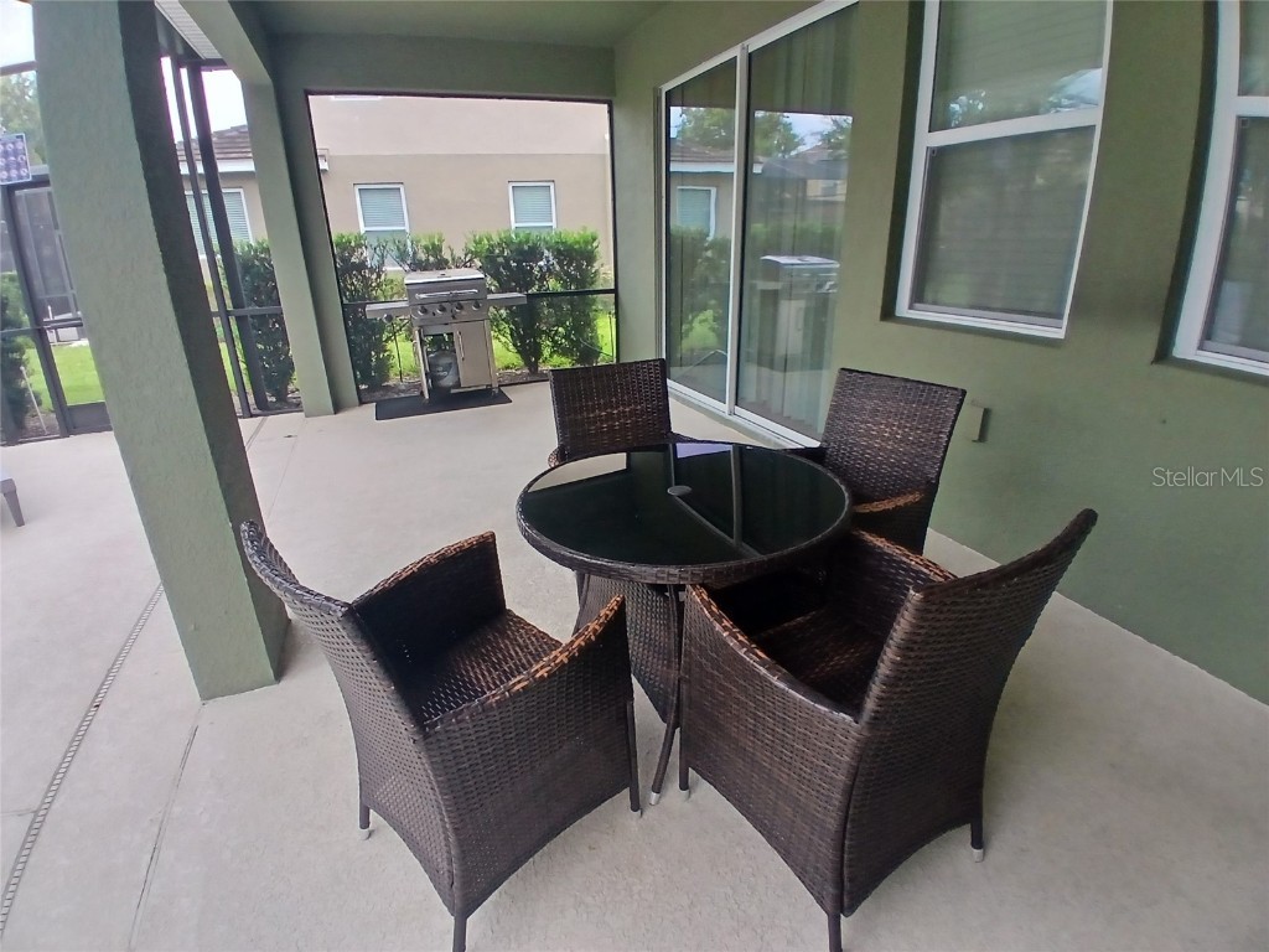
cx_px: 634
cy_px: 476
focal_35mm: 17
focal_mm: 1.4
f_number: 2.2
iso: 80
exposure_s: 1/120
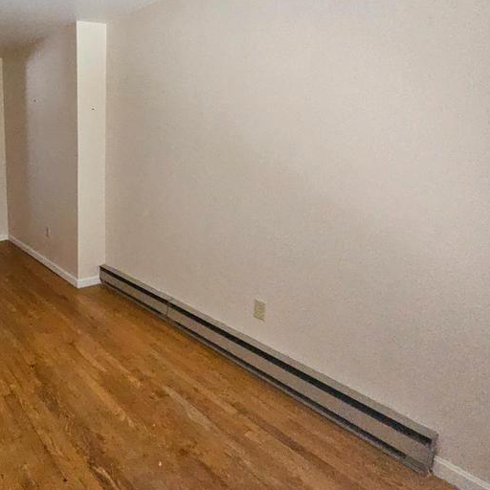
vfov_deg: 66.8
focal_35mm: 23
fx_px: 368
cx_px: 75
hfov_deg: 59.9
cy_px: 204
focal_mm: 1.74
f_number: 2.2
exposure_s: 1/60
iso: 400
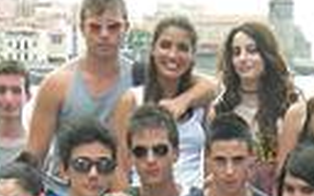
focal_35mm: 140
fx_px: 1198
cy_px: 348
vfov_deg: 9.0
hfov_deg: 14.9
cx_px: 244
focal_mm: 7.5
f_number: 3.8
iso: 64
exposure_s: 1/70.4
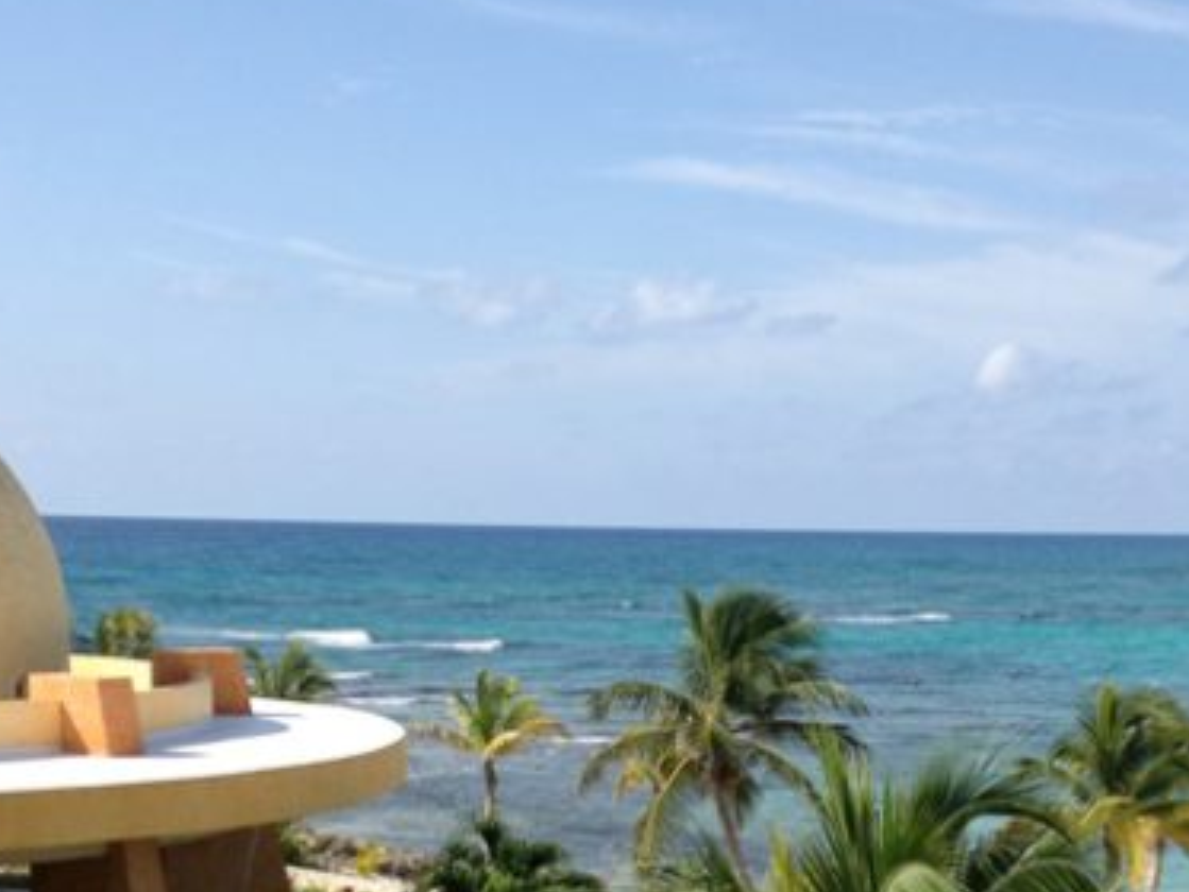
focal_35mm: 72
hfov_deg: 27.0
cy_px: 822
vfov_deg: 20.0
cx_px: 663
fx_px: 2474
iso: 64
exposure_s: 1/1346
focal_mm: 4.28
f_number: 2.4
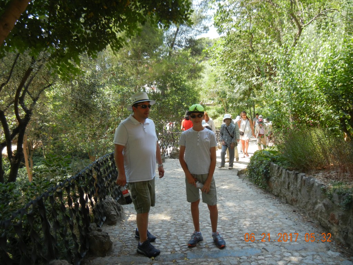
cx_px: 176
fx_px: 306
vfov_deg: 46.8
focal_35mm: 30
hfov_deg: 60.0
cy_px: 132
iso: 160
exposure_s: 1/213
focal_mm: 5.4
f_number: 3.5
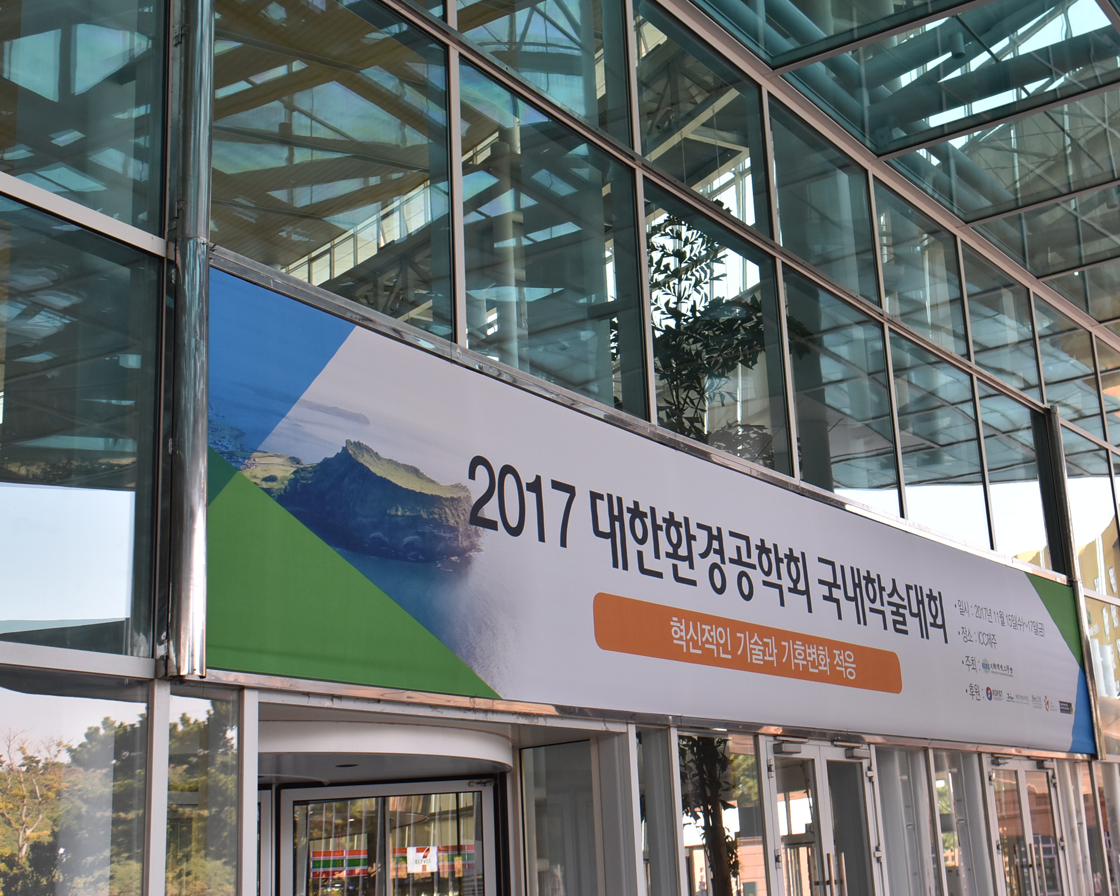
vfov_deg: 32.7
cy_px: 444
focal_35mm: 46
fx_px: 1525
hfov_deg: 40.1
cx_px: 694
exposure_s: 1/160
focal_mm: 24
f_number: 6.3
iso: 400
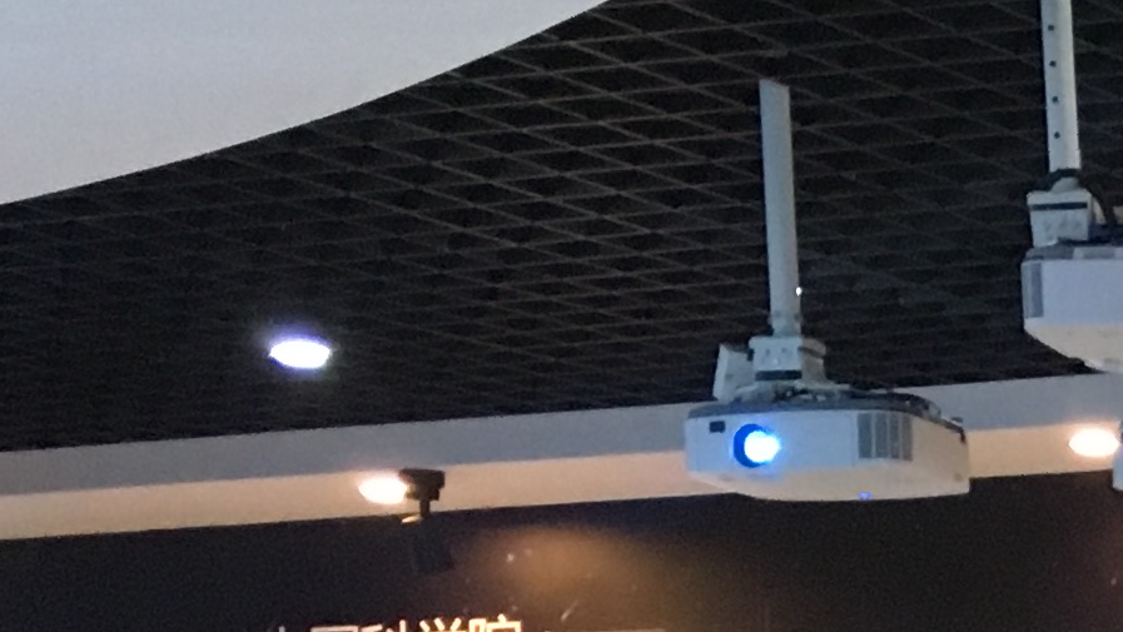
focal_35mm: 142
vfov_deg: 8.1
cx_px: 2259
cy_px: 1360
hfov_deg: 13.1
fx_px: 4229
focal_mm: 4.15
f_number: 2.2
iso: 200
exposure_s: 1/33
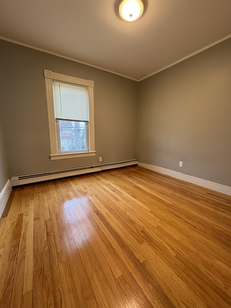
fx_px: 125
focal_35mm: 14
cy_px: 154
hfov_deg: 85.7
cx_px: 116
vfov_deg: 102.1
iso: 160
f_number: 2.2
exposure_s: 1/60
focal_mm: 2.22
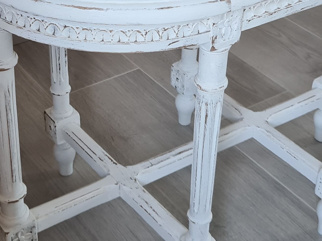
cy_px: 45
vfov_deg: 18.5
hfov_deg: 24.6
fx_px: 735
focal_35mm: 79
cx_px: 114
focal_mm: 5.4
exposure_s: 1/50
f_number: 1.8
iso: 250
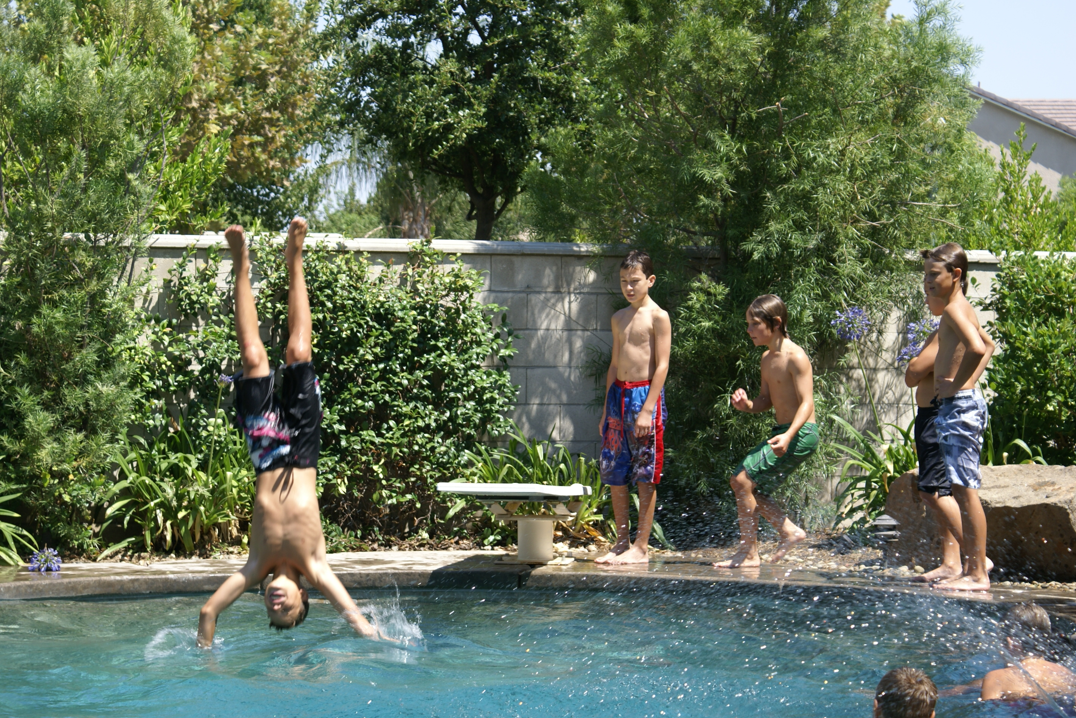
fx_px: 3198
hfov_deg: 19.1
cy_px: 364
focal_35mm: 107
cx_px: 534
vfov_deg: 12.8
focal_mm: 70
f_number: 5.6
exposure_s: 1/250
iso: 100
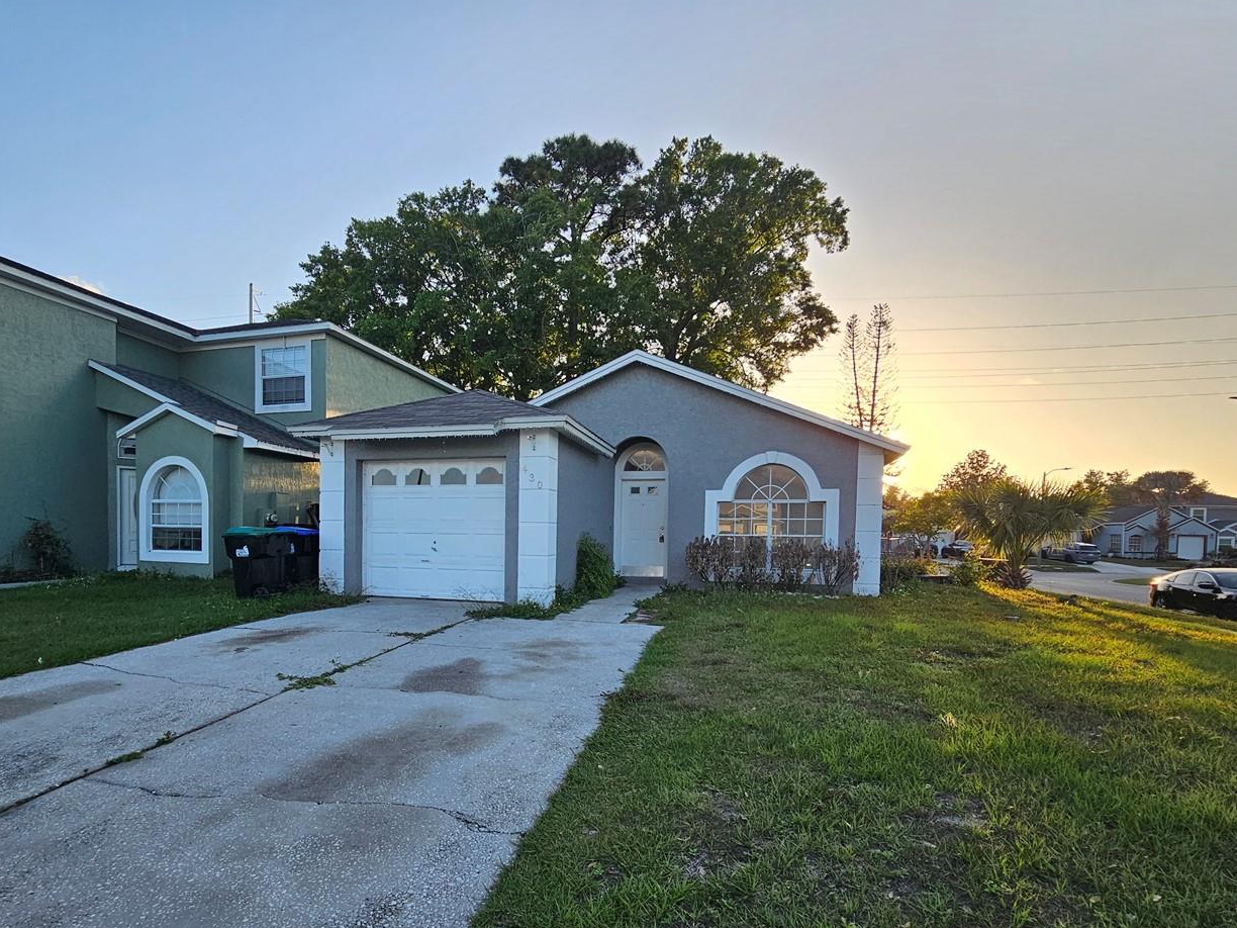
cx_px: 536
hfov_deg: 90.5
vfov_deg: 73.9
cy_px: 560
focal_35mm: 17
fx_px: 607
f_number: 2.2
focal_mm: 2.2
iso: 50
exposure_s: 1/705
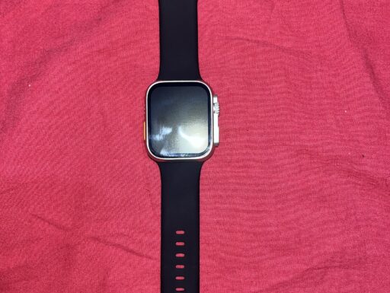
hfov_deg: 67.3
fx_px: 293
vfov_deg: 53.1
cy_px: 146
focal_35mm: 26
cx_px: 195
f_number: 1.6
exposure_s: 1/17
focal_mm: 5.1
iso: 50
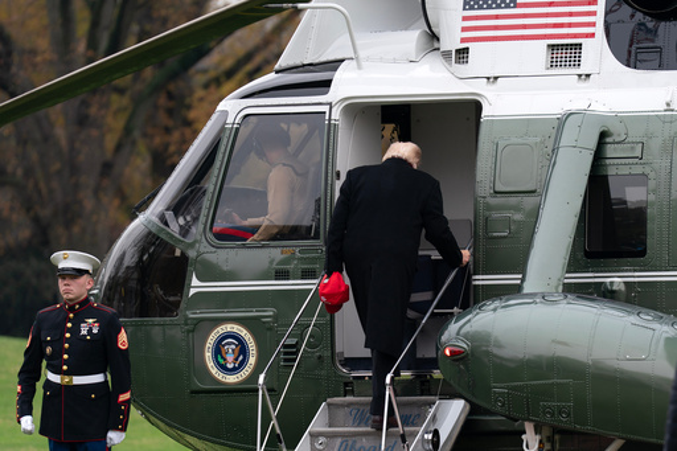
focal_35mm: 200
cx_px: 338
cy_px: 226
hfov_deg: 10.3
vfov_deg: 6.9
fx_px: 3760
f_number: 3.2
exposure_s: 1/640
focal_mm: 200
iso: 200
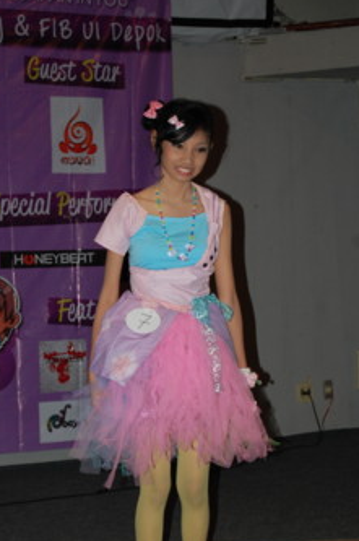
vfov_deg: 25.0
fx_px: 1215
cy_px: 343
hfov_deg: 16.8
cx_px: 165
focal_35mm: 81
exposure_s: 1/60
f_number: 5.3
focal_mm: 40
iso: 400
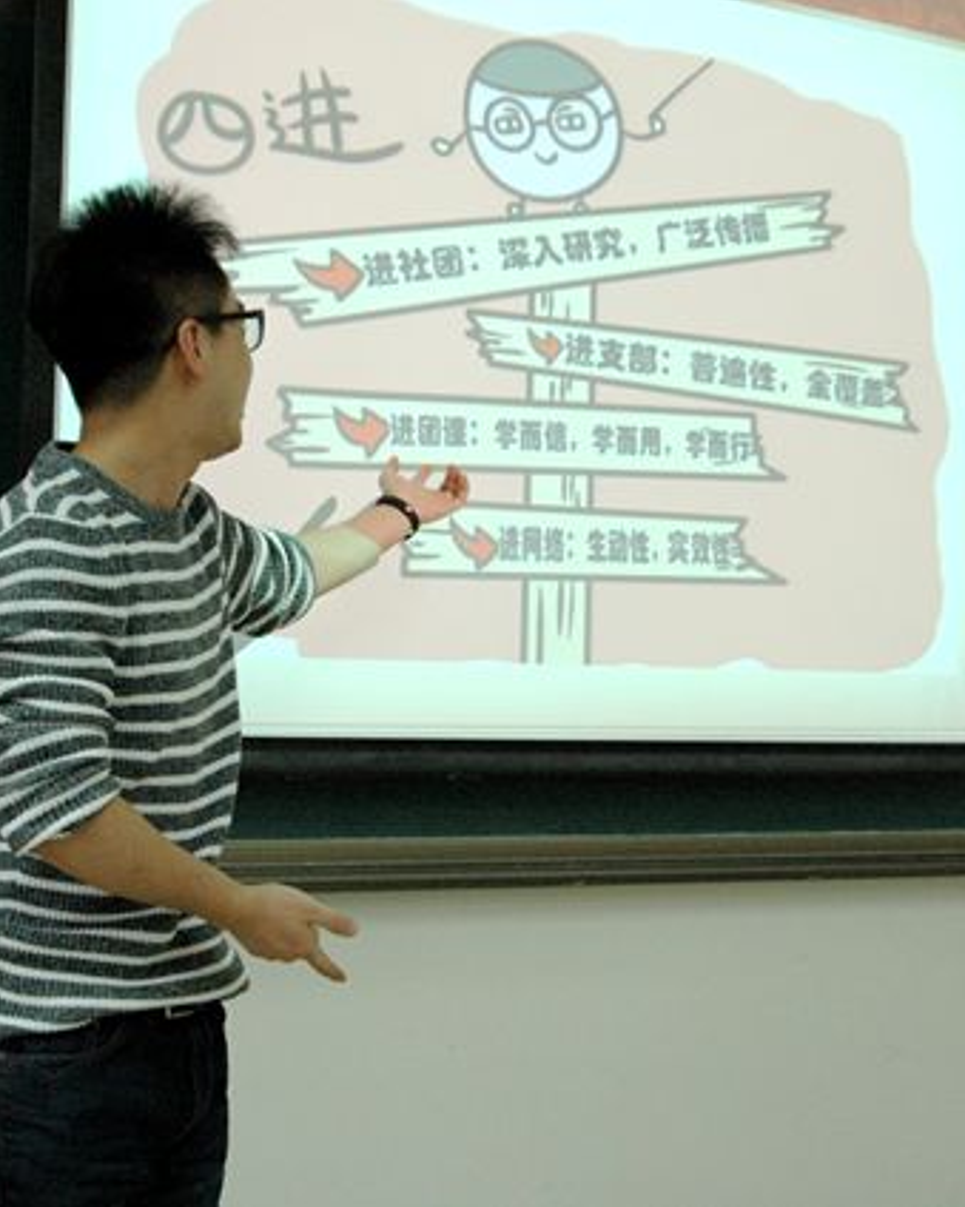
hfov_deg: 29.4
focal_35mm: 51
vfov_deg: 36.7
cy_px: 604
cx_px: 285
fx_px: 1821
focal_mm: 24
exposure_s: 1/80
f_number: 4.5
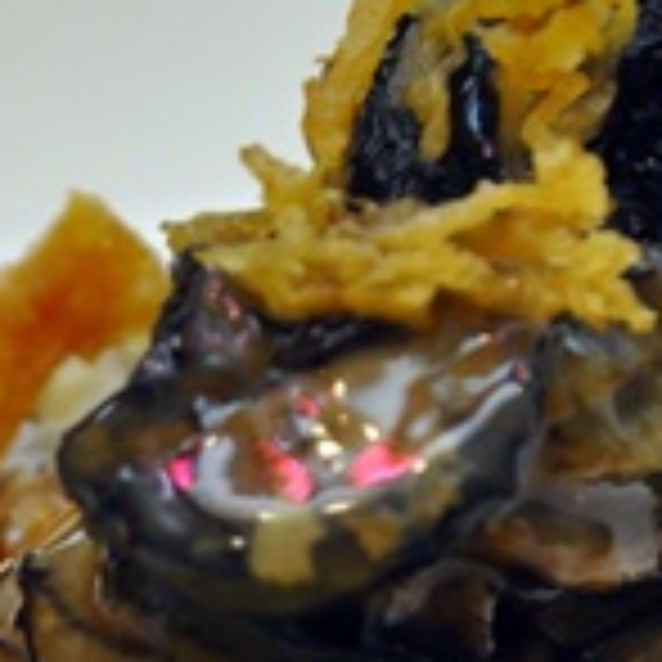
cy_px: 685
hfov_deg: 3.0
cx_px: -27
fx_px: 12806
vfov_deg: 3.0
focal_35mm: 592
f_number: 5.6
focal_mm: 105
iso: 800
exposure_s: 1/80
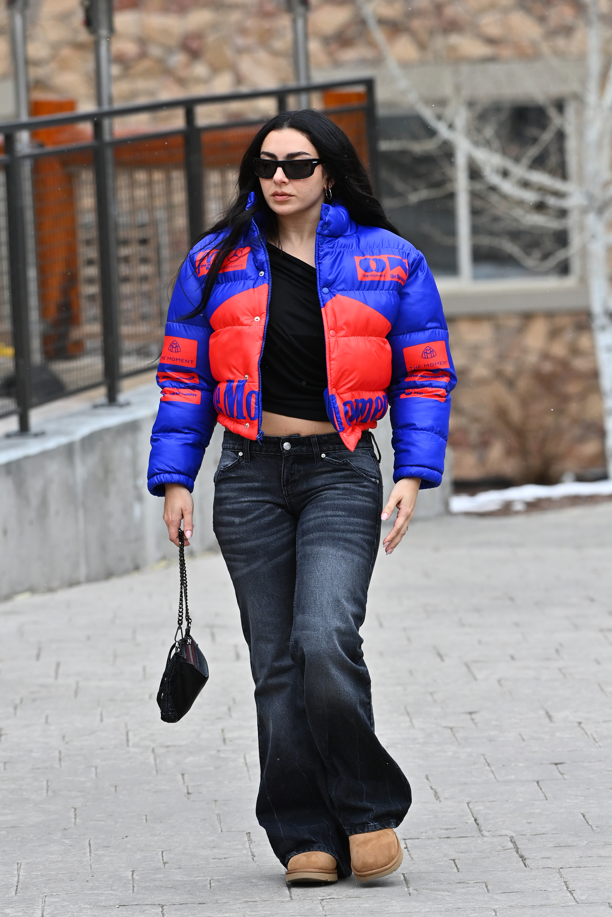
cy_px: 458
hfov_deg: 5.7
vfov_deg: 8.6
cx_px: 306
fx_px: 6120
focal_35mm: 240
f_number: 6.3
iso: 1250
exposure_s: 1/1250
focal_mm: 240
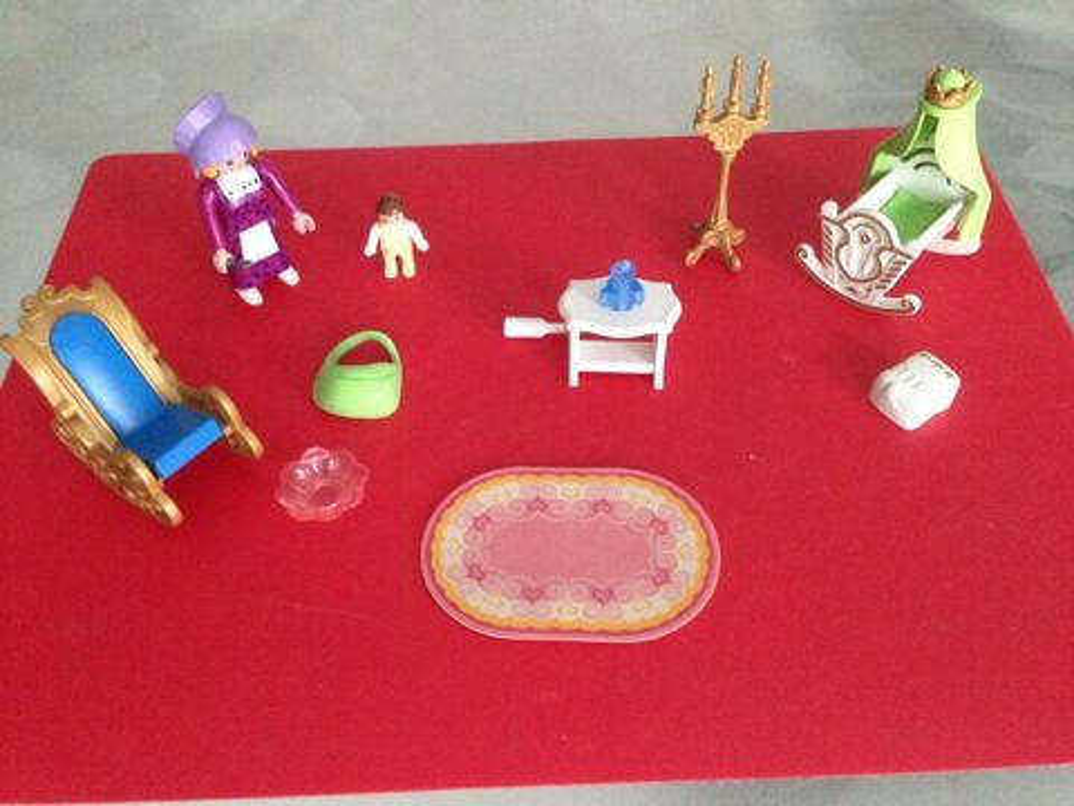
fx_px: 1024
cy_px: 403
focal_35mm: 33
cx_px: 537
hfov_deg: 55.4
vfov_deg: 42.9
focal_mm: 4.12
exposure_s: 1/15
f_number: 2.4
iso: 640
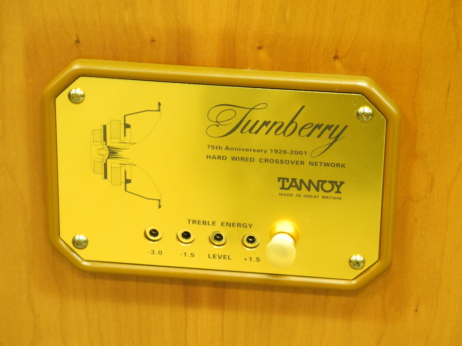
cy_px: 173
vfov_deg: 11.0
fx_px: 1802
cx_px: 231
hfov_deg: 14.6
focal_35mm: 135
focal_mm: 28.9
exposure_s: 1/4.5
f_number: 5
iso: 400
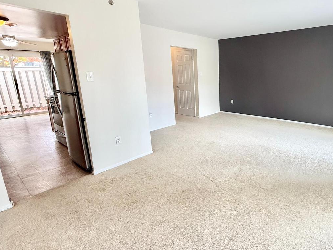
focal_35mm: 20
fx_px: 192
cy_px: 112
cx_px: 231
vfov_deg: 65.8
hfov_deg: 78.1
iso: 200
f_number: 2.2
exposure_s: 1/120
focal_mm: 2.22
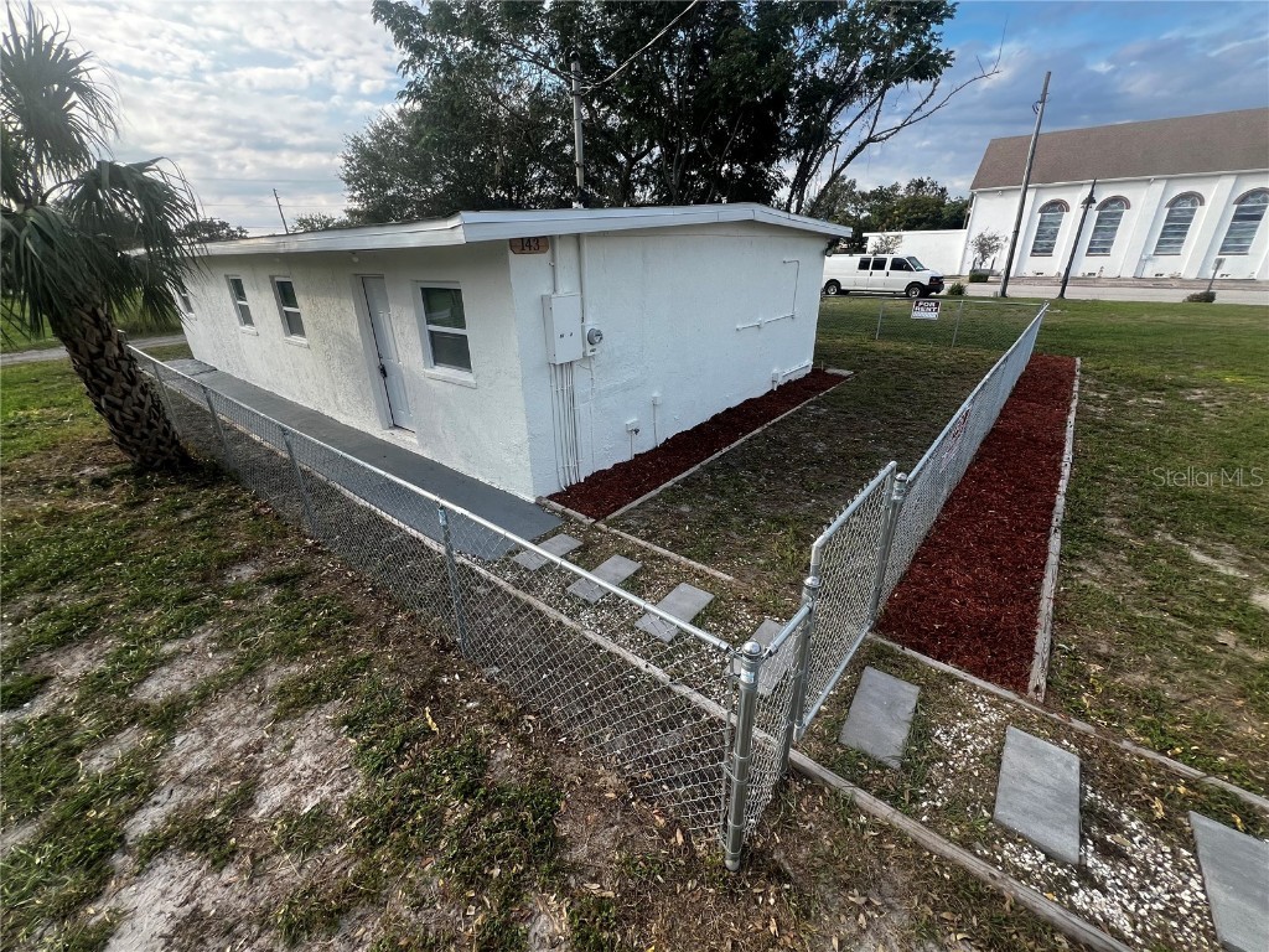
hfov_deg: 106.2
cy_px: 476
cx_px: 634
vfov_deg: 89.9
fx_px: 477
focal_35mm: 13
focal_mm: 1.57
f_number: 1.8
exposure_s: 1/570
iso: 32
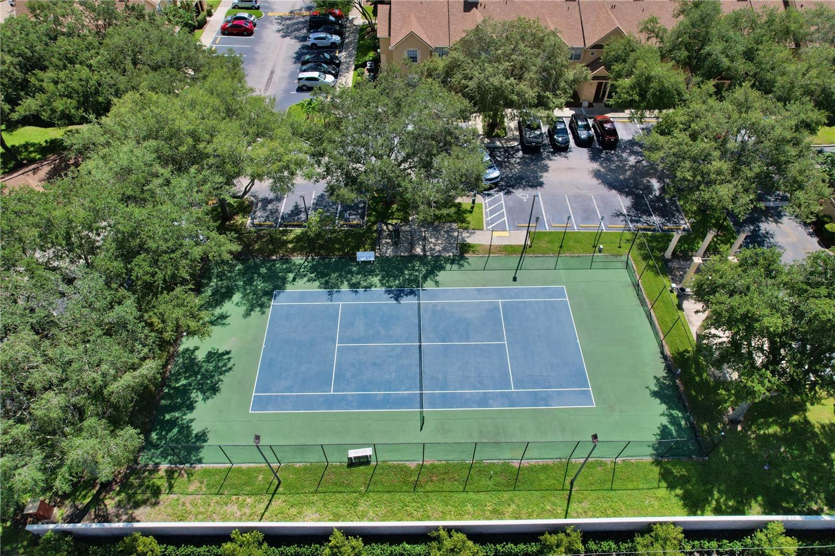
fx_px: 510
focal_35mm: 22
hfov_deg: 78.6
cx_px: 418
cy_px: 278
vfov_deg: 57.2
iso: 200
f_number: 2.8
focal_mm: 8.38
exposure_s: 1/4000
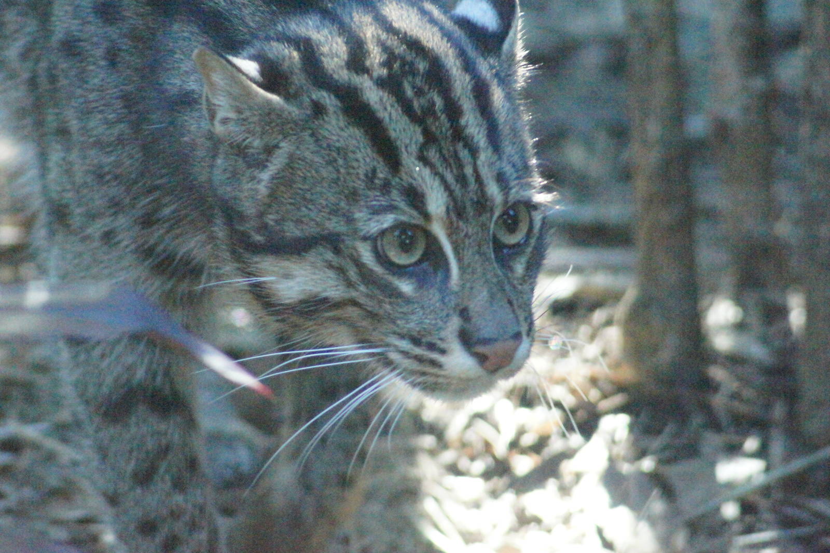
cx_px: 415
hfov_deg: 6.0
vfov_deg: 4.0
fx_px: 7950
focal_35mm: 345
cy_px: 276
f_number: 5.6
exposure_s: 1/250
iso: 12800
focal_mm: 230
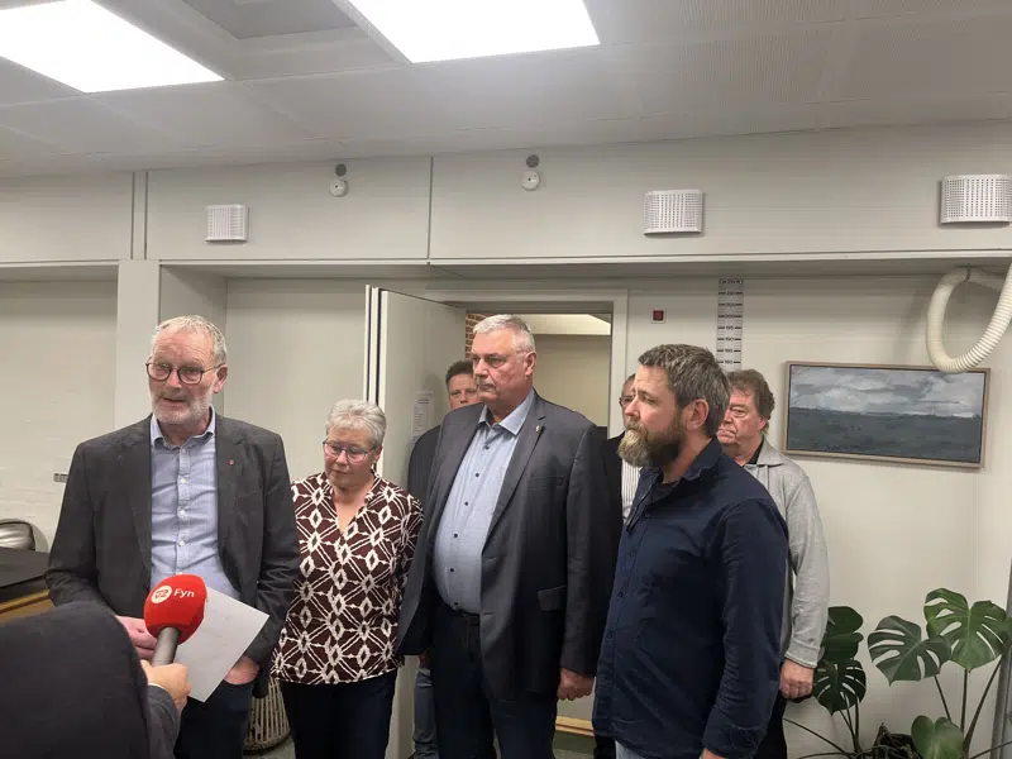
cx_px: 506
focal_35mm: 26
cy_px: 380
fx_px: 760
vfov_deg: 53.1
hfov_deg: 67.3
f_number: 1.6
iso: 100
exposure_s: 1/100
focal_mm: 5.1
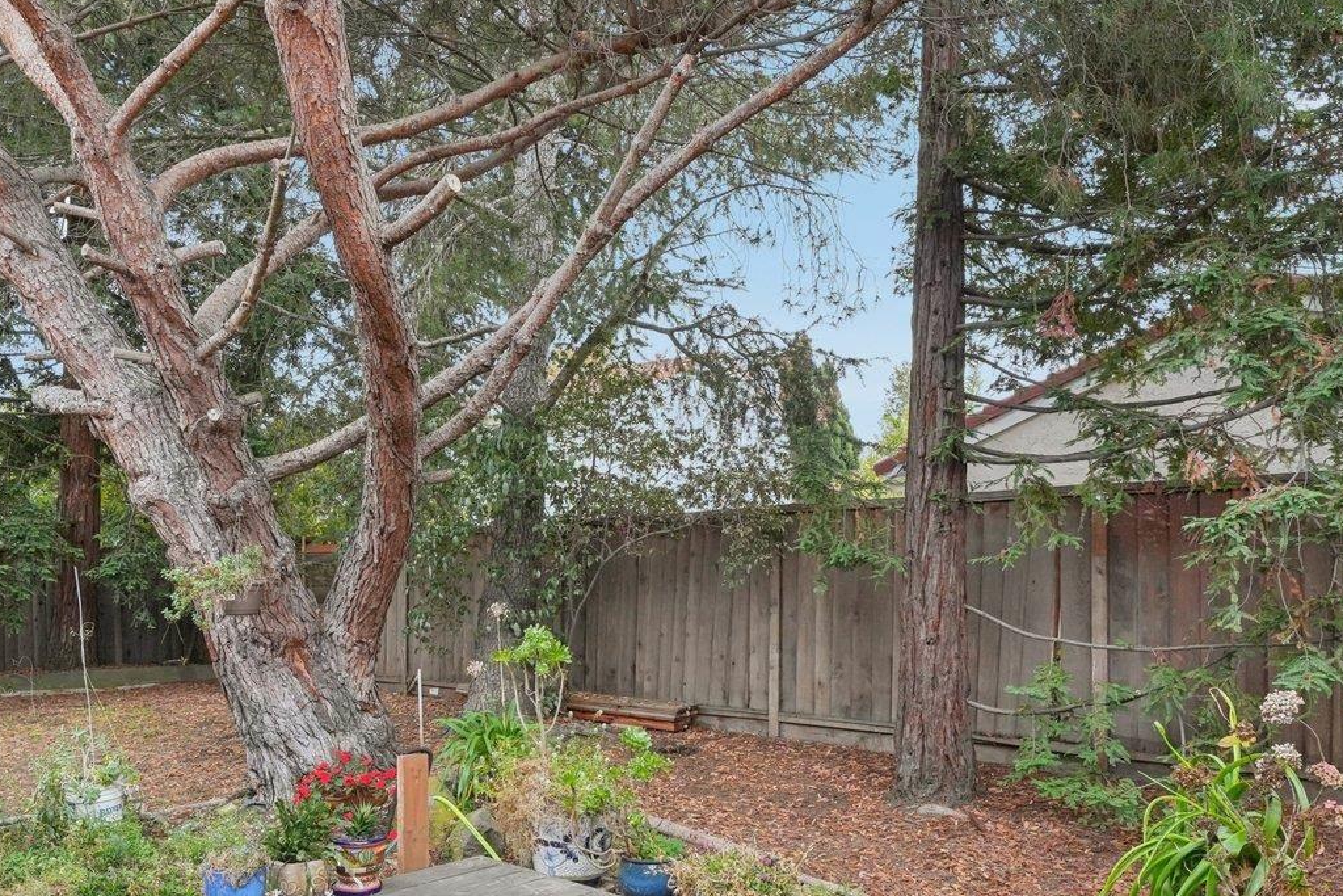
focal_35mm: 28
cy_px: 575
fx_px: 1045
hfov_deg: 65.2
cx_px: 584
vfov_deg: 45.9
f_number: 8
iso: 800
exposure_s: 1/50
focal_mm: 14
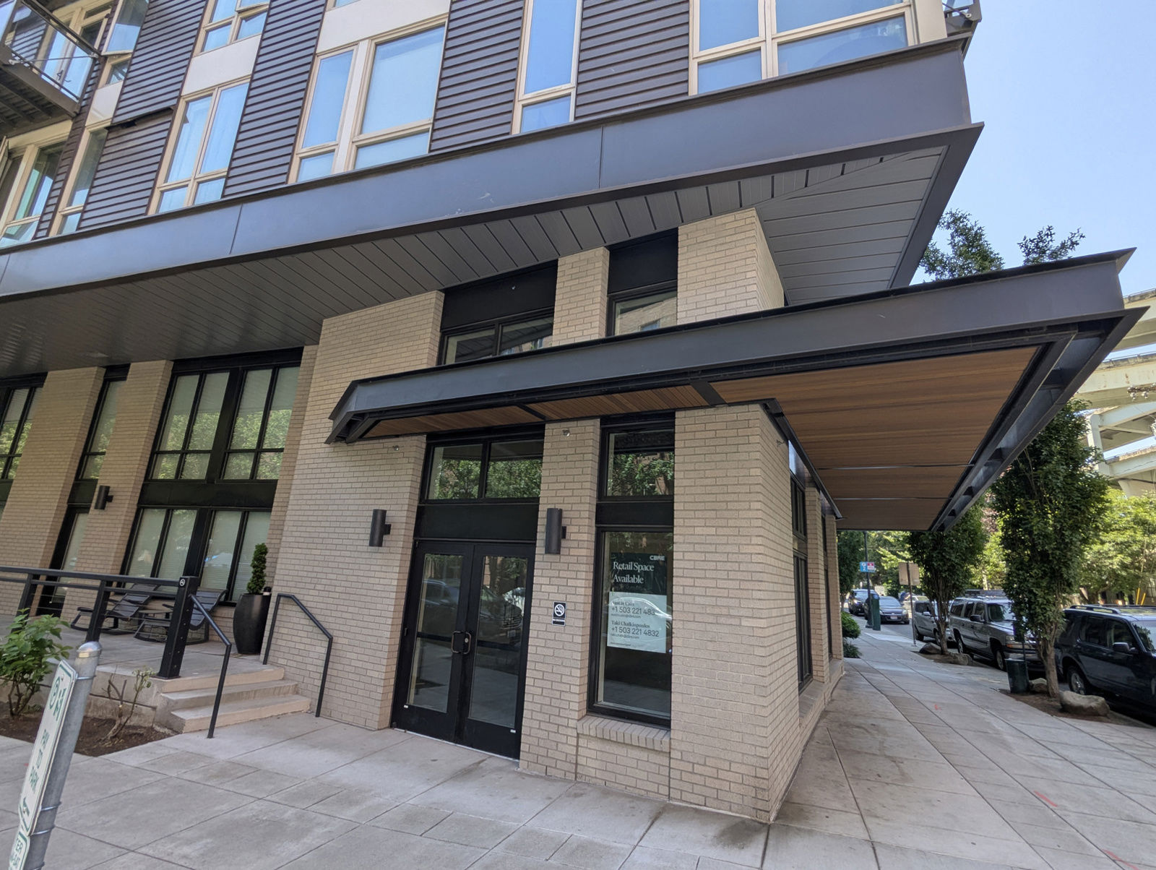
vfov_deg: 78.2
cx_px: 578
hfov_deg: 94.4
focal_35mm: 16
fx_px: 535
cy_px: 435
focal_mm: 2.35
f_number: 2.2
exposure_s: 1/603
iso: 56
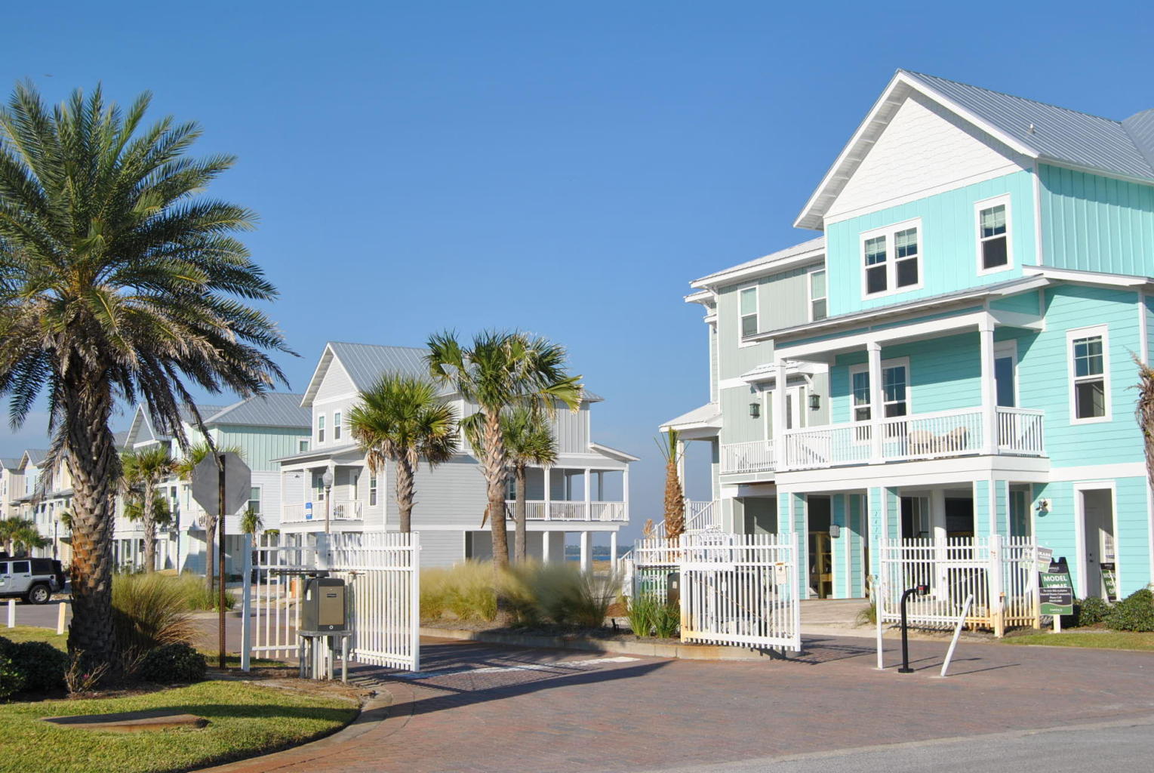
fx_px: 1444
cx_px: 577
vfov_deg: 30.0
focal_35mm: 45
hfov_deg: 43.6
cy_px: 386
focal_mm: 30
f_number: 9
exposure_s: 1/320
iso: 100
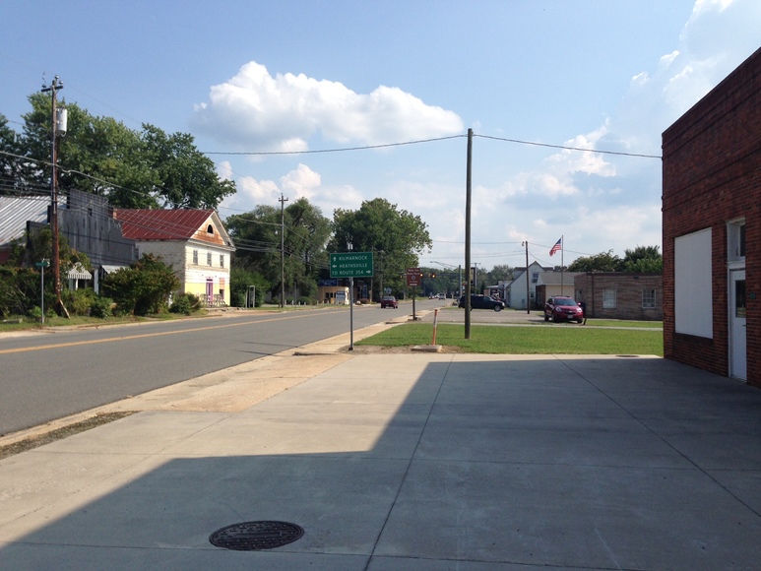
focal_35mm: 33
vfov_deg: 43.0
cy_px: 286
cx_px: 380
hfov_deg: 55.3
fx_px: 726
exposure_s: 1/2088
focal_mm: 4.12
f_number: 2.4
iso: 50
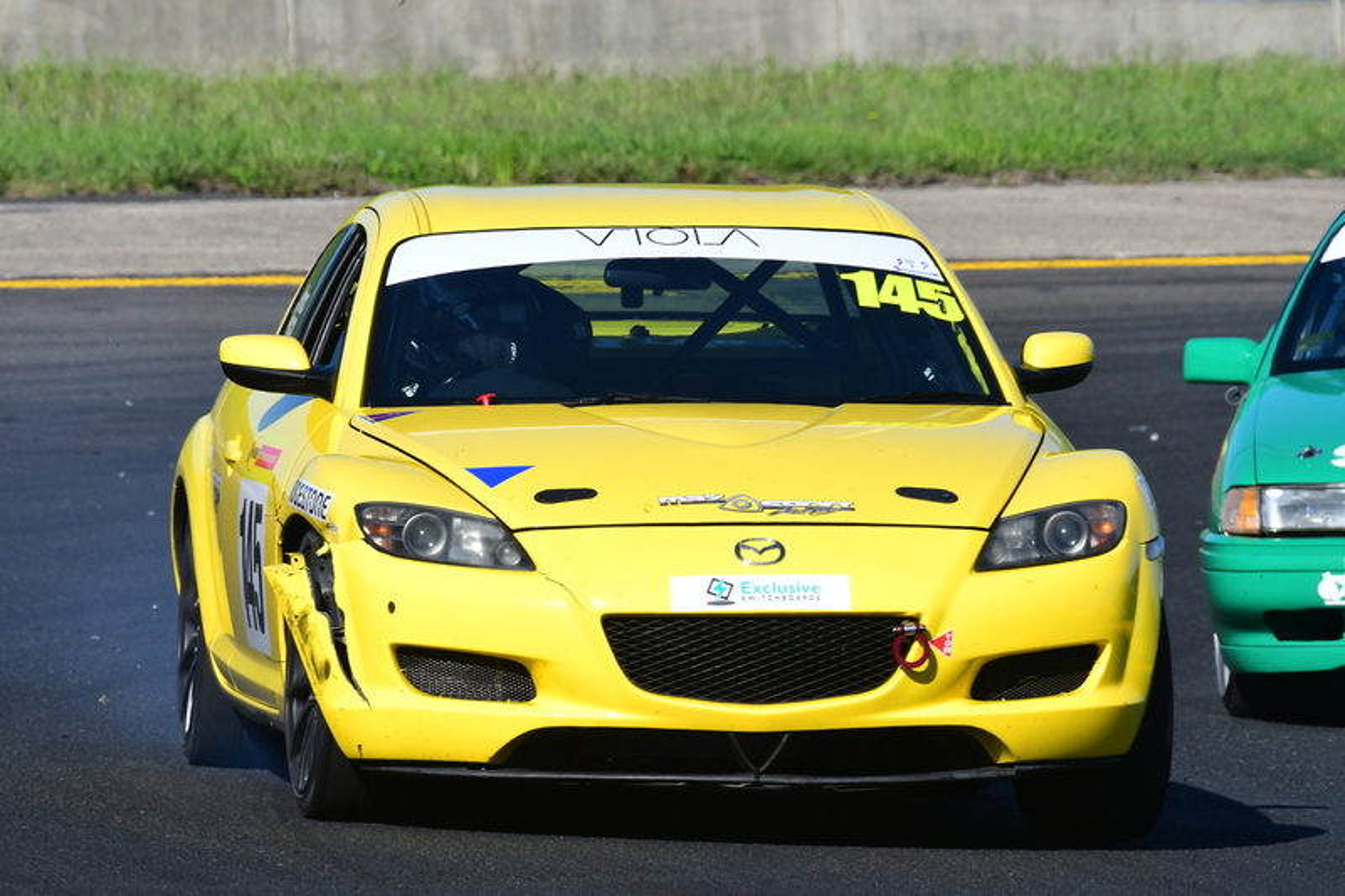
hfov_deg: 3.3
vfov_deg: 2.2
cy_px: 448
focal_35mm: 630
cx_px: 672
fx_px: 23531
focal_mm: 420
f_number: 13
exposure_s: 1/640
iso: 500
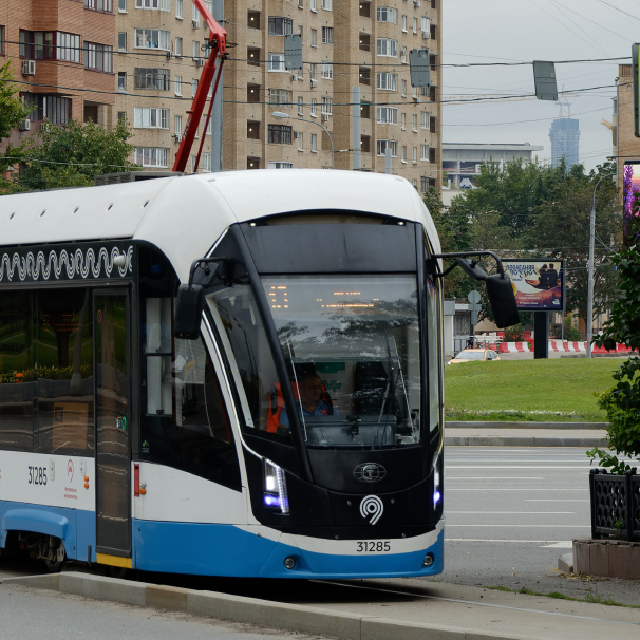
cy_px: 240
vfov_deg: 9.2
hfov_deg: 9.1
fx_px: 3995
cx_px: 81
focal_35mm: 191
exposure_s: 1/500
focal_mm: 70
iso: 360
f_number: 5.6
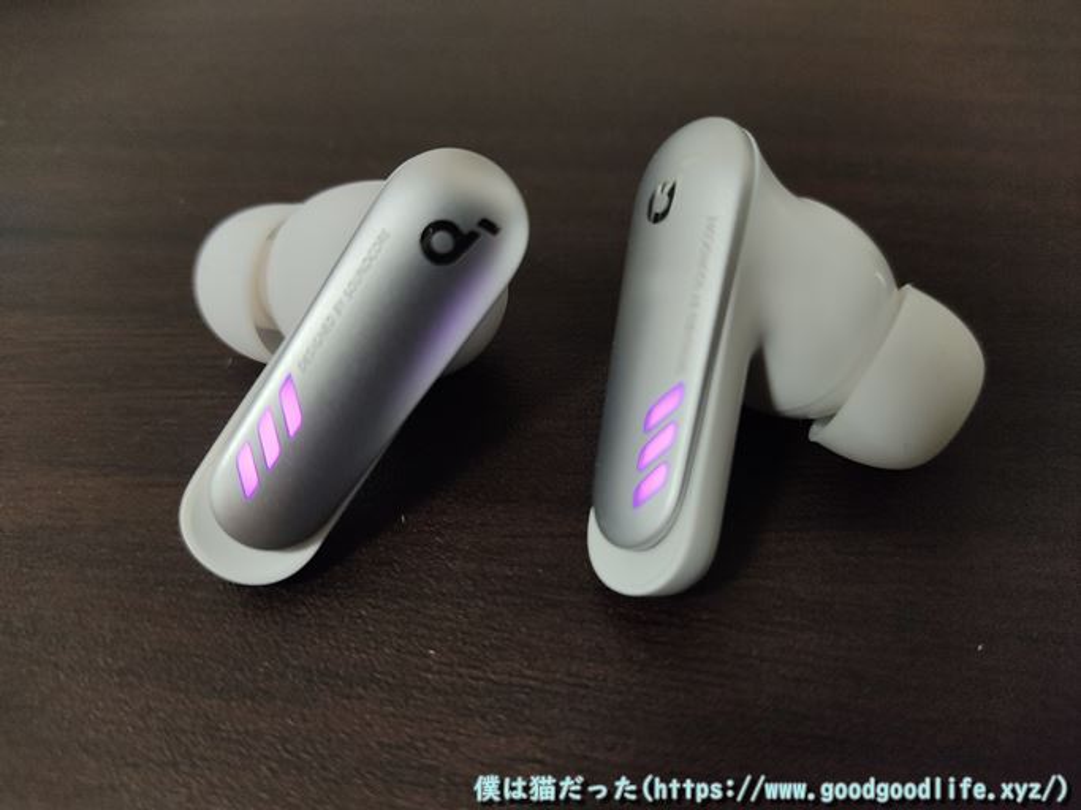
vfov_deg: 53.0
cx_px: 540
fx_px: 812
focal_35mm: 26
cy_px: 405
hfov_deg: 67.3
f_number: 1.79
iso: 126
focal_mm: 4.74
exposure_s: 1/33
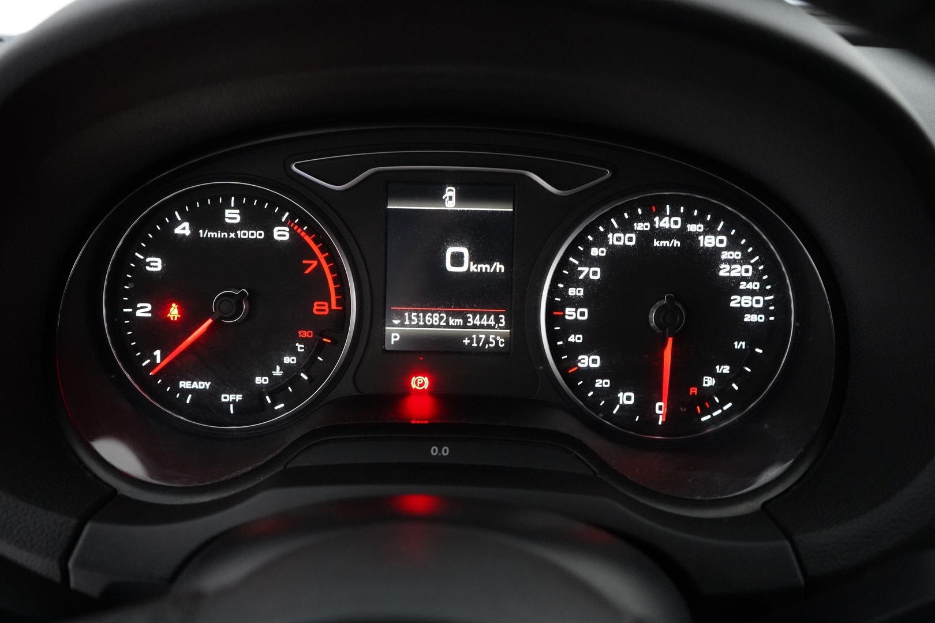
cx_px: 468
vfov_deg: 45.0
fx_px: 753
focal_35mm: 29
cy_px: 312
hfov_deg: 63.7
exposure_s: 1/40
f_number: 5
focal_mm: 29
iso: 8000
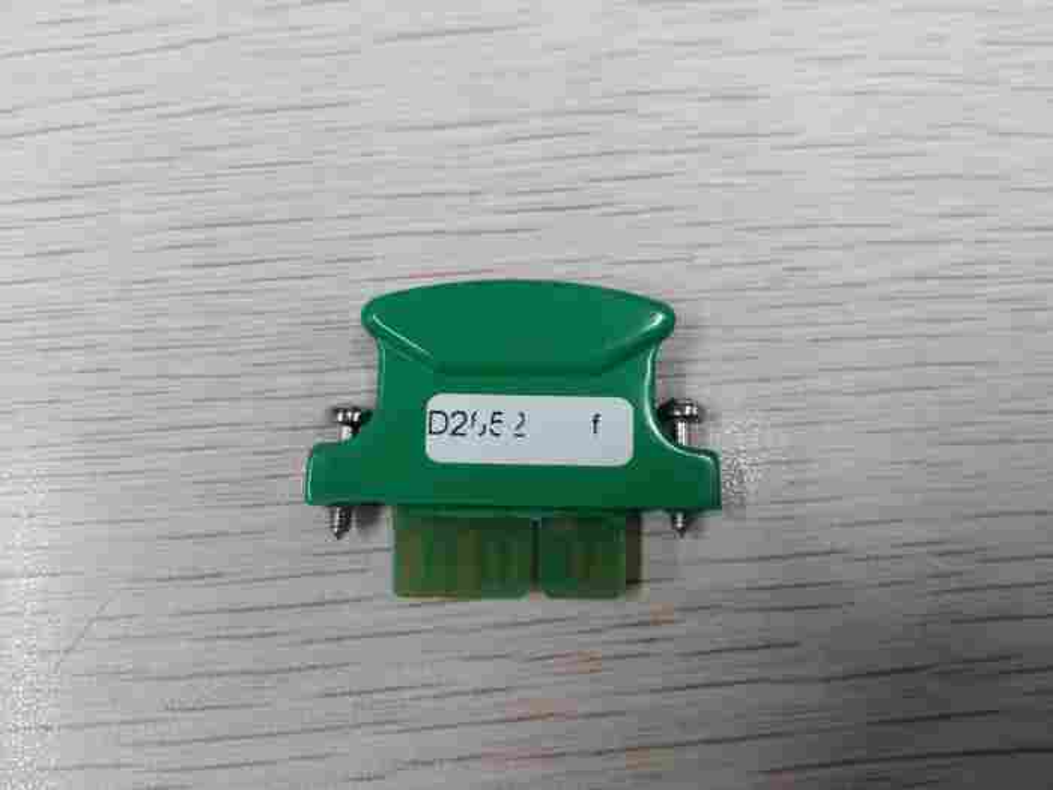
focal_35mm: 27
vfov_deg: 51.4
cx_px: 526
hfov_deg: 65.3
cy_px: 395
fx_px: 821
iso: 167
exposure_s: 1/33
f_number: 2
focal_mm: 3.79
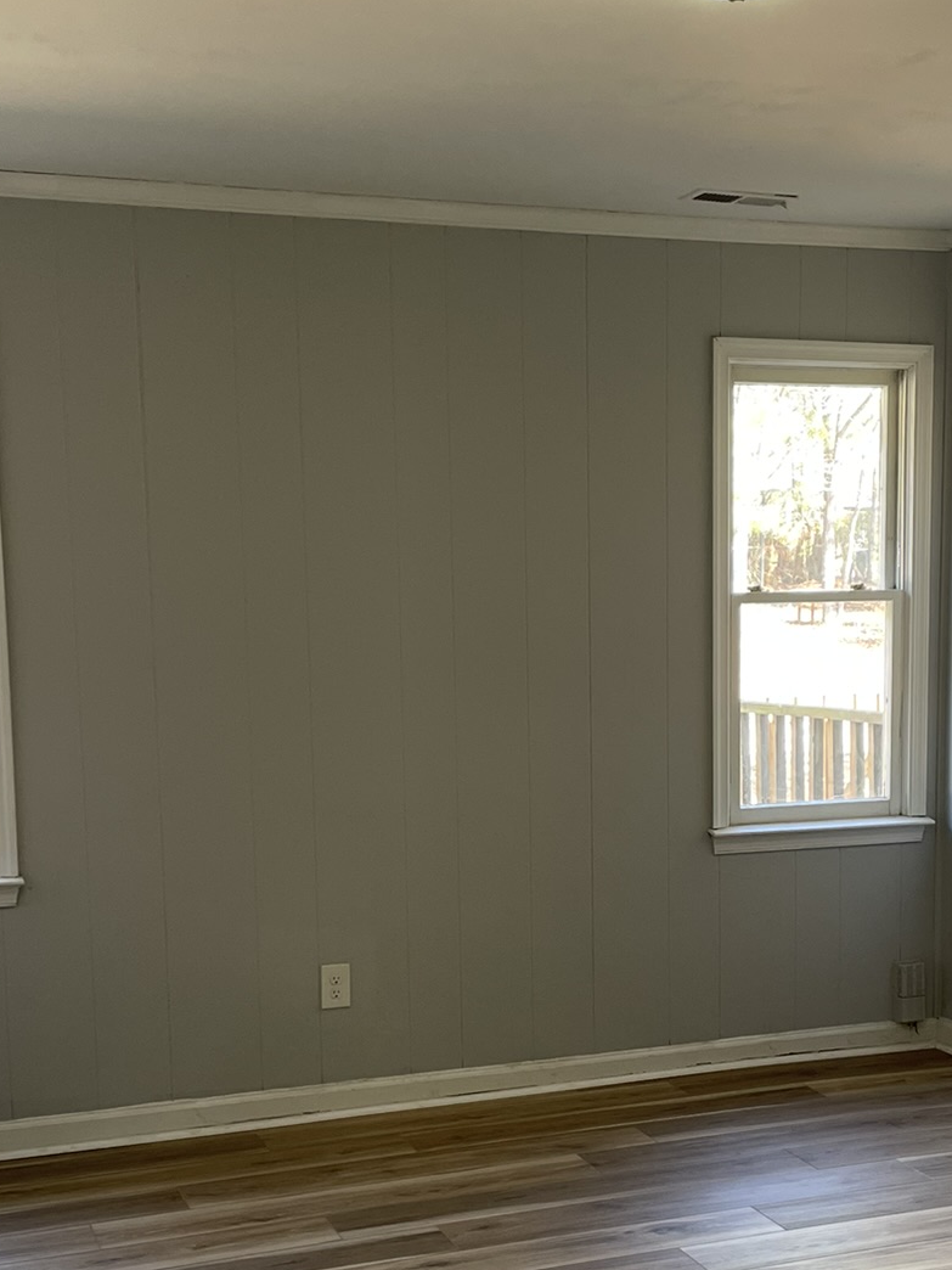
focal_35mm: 51
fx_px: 1870
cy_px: 813
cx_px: 546
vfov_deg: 37.2
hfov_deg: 28.5
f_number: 1.6
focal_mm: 4.2
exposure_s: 1/106
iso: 125
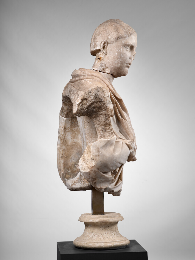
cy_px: 130
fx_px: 473
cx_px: 98
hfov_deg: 23.3
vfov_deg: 30.7
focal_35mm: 63
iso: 200
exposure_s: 1/125
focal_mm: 80
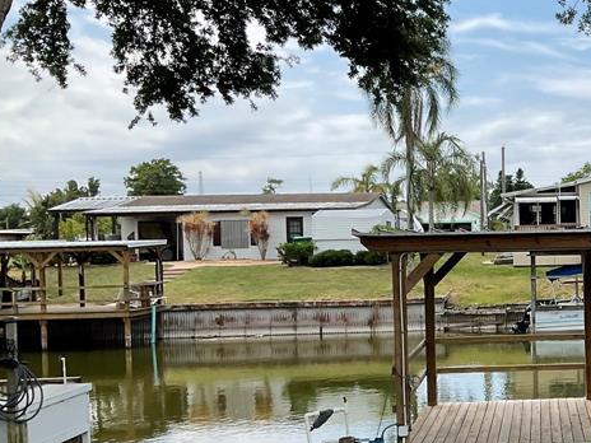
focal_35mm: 64
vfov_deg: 22.9
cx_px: 623
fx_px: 1093
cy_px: 262
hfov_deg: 28.0
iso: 16
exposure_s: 1/1912
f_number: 1.8
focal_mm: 3
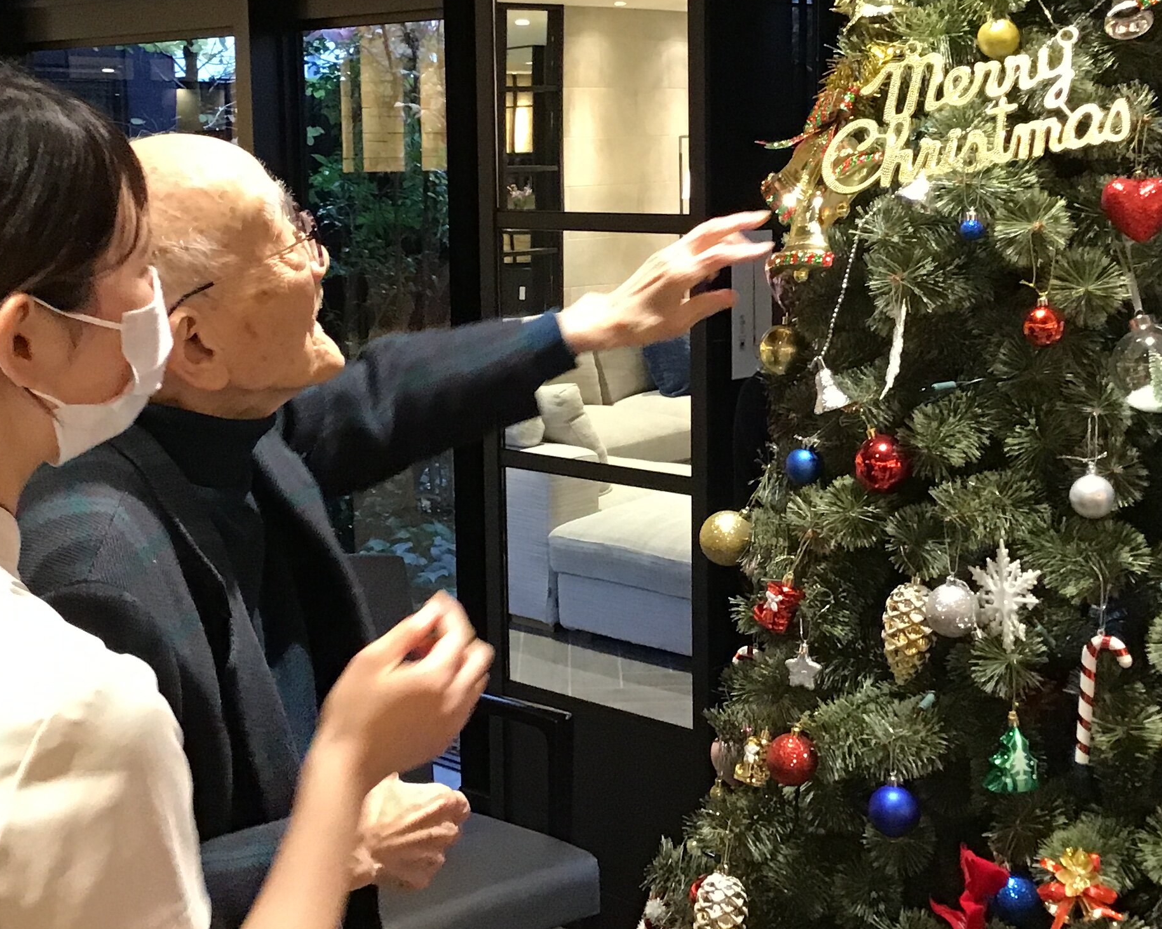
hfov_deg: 34.7
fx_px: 1857
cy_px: 362
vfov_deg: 28.0
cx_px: 603
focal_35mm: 54
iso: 160
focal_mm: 3.3
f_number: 2.4
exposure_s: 1/30
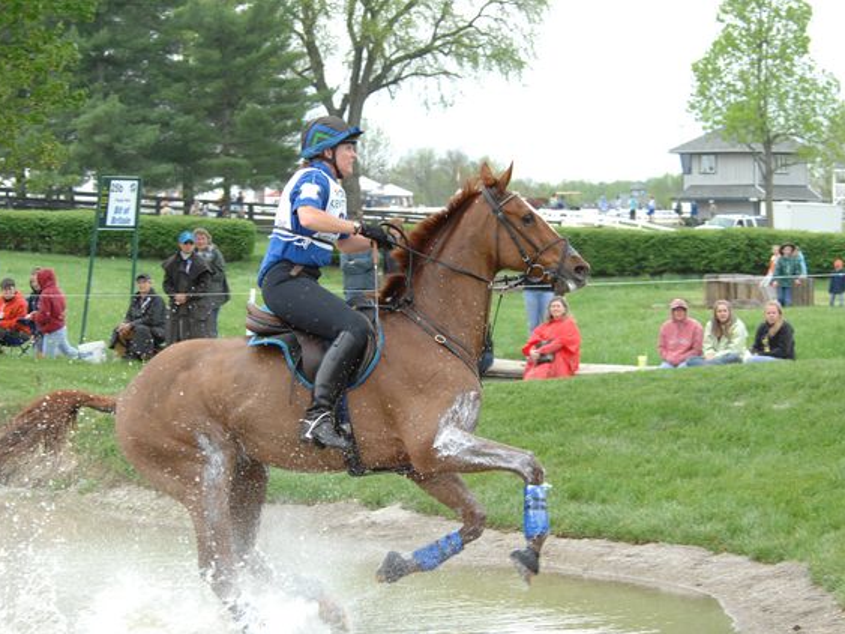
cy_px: 318
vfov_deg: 11.3
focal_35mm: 131
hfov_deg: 15.1
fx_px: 3197
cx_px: 366
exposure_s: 1/500
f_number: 7.6
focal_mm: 80
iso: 500
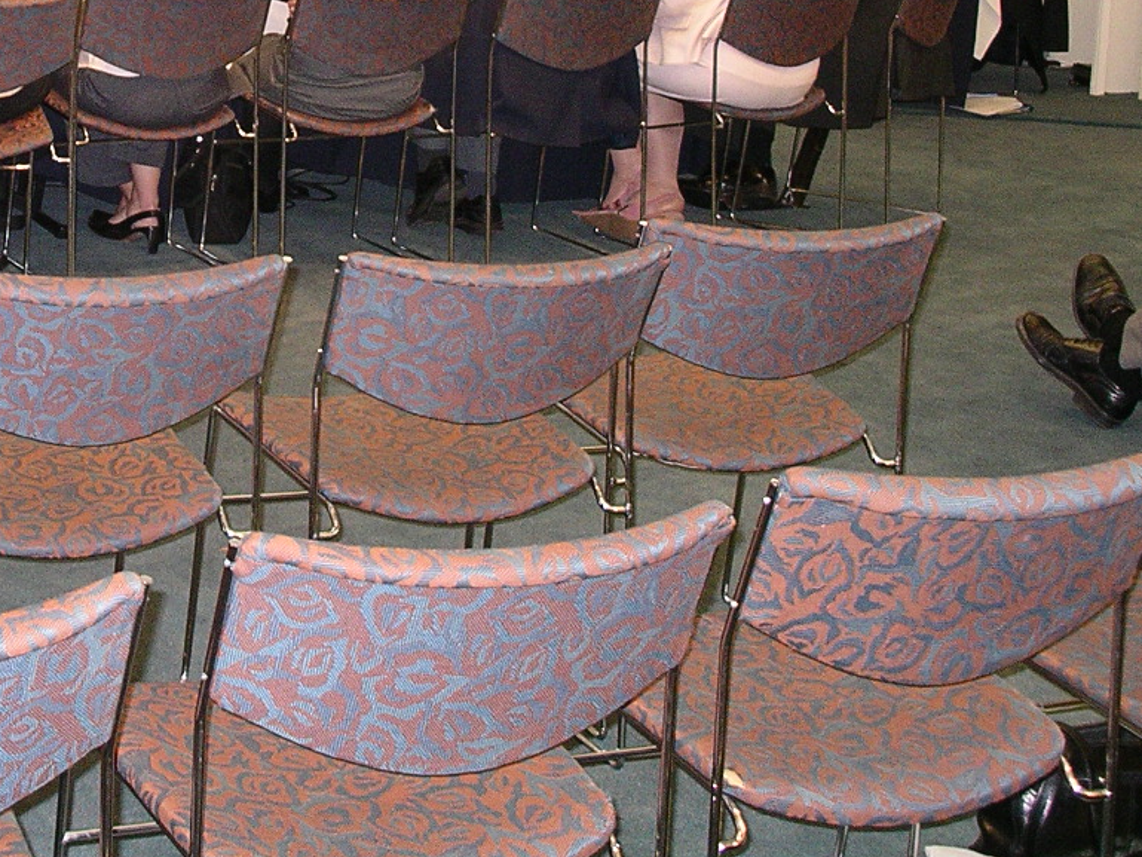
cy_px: -31
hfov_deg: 24.5
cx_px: 94
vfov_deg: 18.6
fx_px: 2541
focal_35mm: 77
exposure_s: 1/40
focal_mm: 7.8
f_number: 2.8
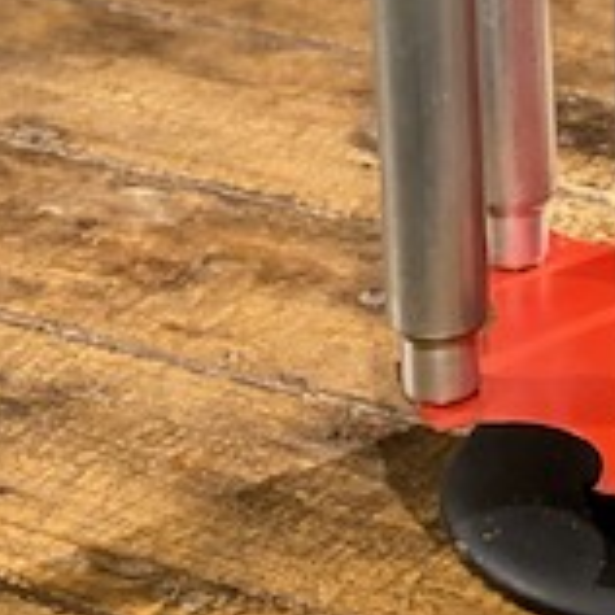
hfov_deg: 11.0
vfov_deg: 10.9
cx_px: 763
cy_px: -300
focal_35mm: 155
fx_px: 3116
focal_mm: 6
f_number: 2
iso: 250
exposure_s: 1/33
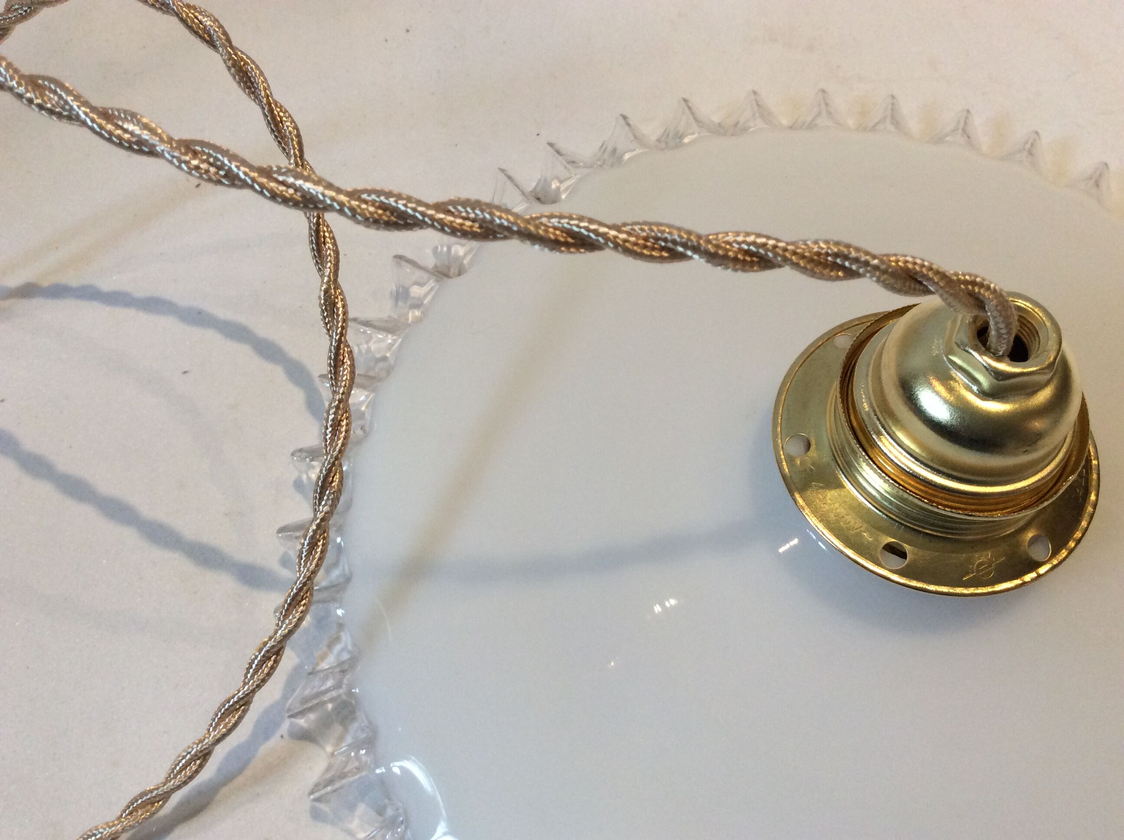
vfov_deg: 44.1
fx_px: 1038
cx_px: 562
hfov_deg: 56.9
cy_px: 420
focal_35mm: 32
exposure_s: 1/25
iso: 100
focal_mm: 3.3
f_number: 2.4
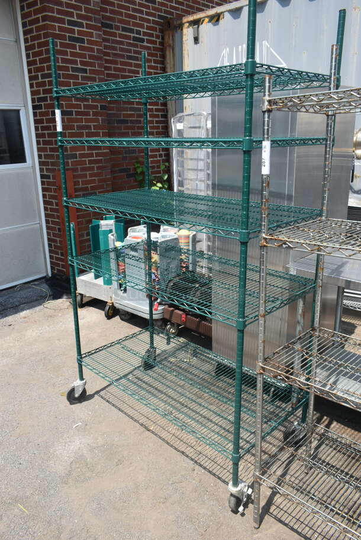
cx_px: 180
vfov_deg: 67.3
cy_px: 270
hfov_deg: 48.0
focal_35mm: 27
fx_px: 405
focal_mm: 18
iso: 200
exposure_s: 1/400
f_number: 7.1
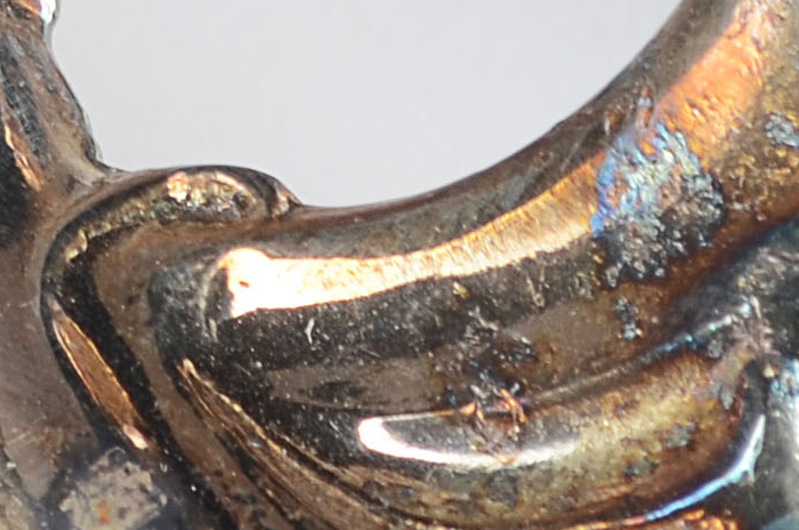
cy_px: -299
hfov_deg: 3.5
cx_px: -966
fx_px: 12861
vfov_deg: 2.4
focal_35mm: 581
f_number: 8
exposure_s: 1/80
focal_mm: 55
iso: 100
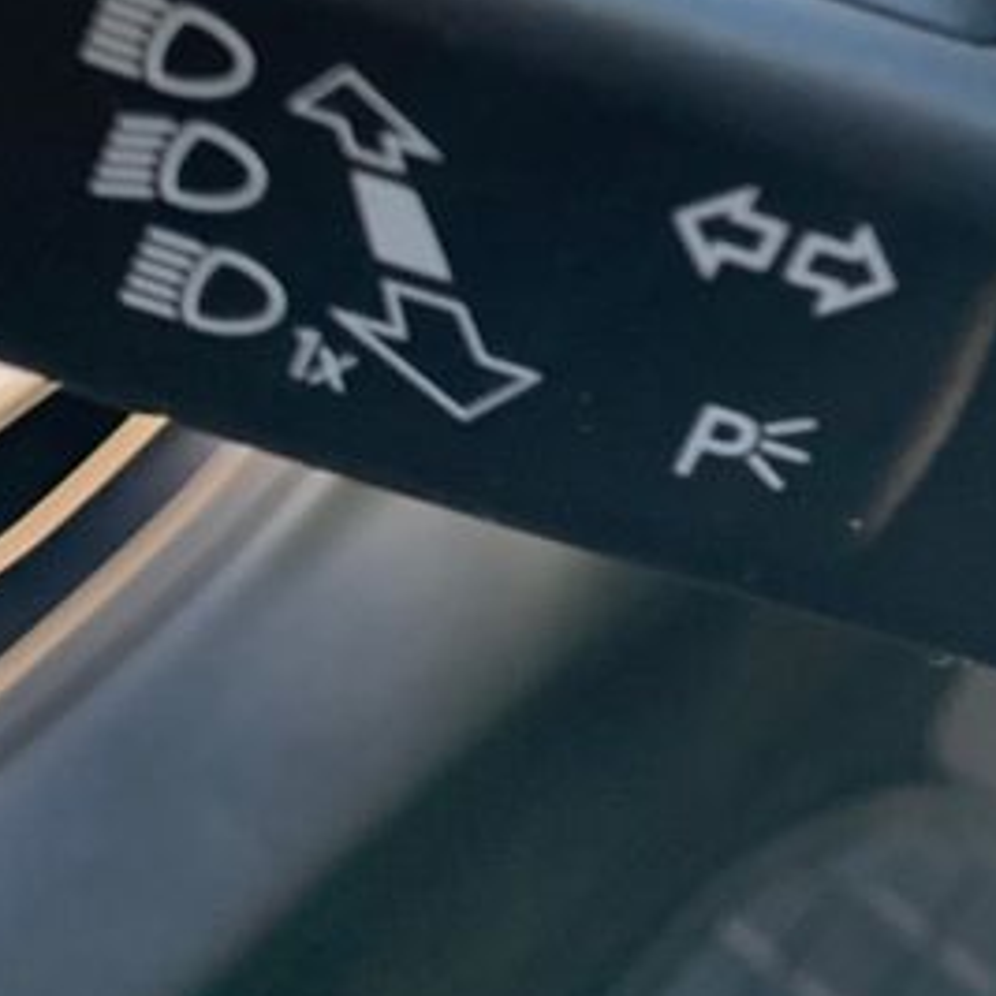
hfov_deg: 18.6
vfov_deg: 18.7
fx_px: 2865
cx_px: 1227
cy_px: -205
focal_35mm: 88
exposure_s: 1/87
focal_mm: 4.25
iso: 100
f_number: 1.8
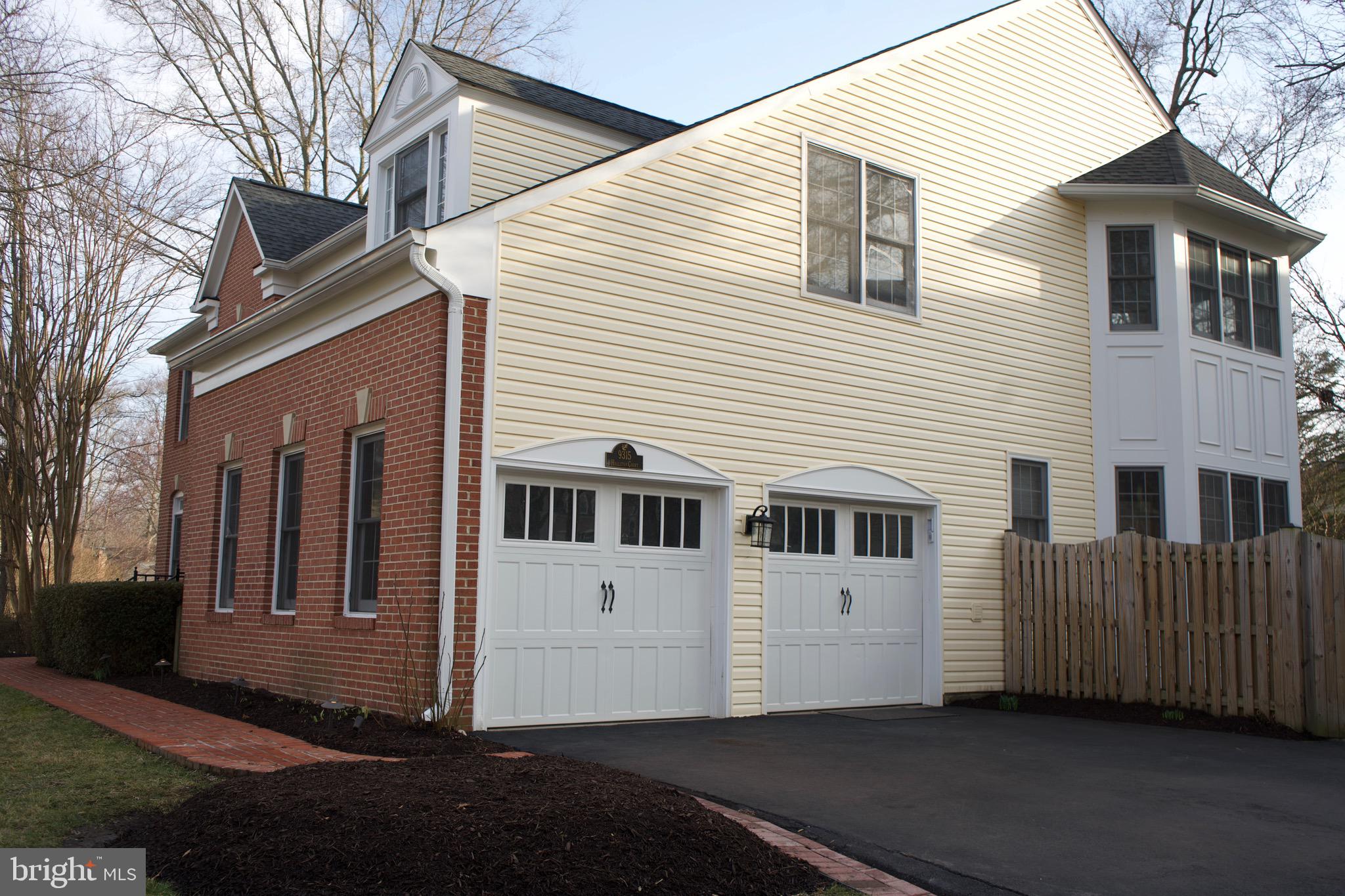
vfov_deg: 42.3
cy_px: 448
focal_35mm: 31
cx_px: 672
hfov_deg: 60.3
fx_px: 1158
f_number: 5
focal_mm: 31
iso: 100
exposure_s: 1/200
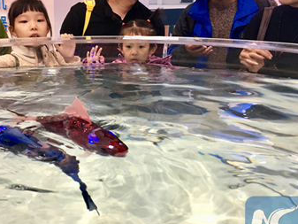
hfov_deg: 43.3
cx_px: 103
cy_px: 101
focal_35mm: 43
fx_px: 370
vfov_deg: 33.6
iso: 50
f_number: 2.2
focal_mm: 4.15
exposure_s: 1/33
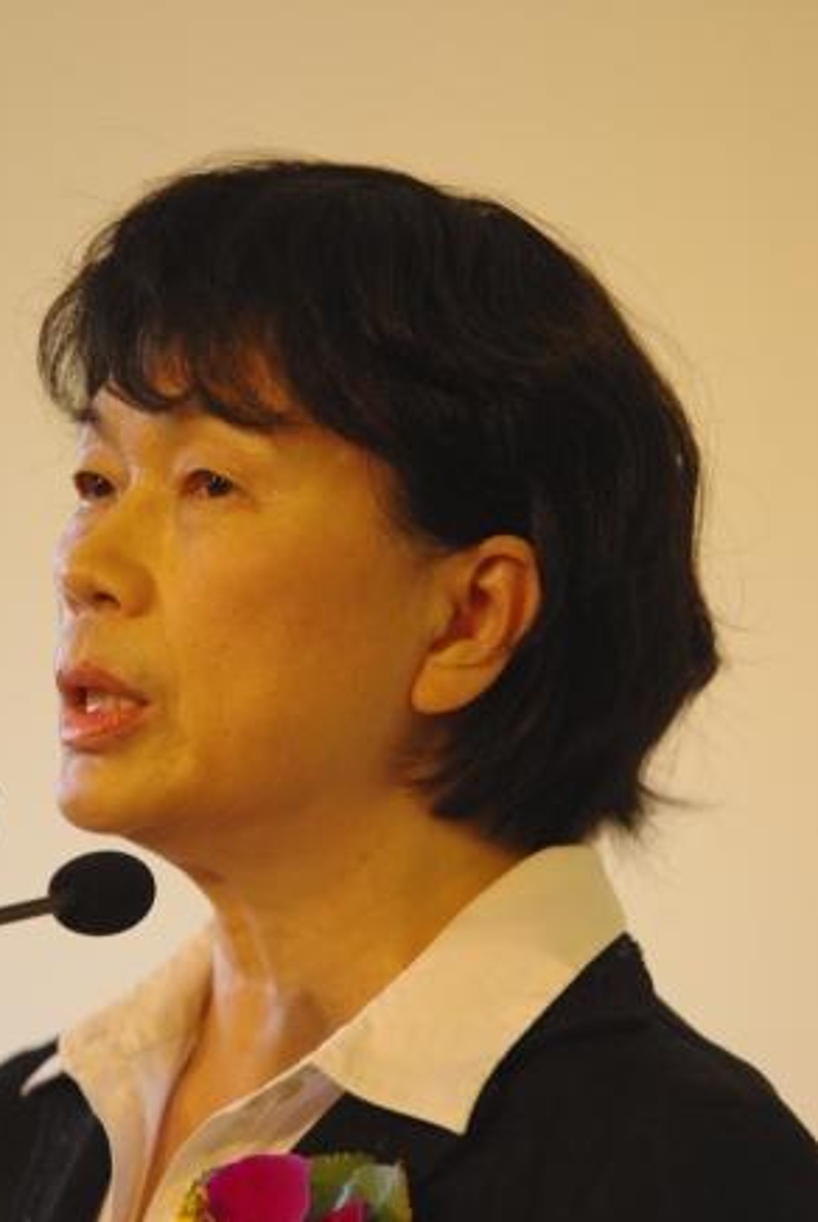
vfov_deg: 5.3
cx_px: 406
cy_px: 603
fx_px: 13080
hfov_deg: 3.6
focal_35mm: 385
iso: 1000
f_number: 4
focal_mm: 250
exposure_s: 1/100
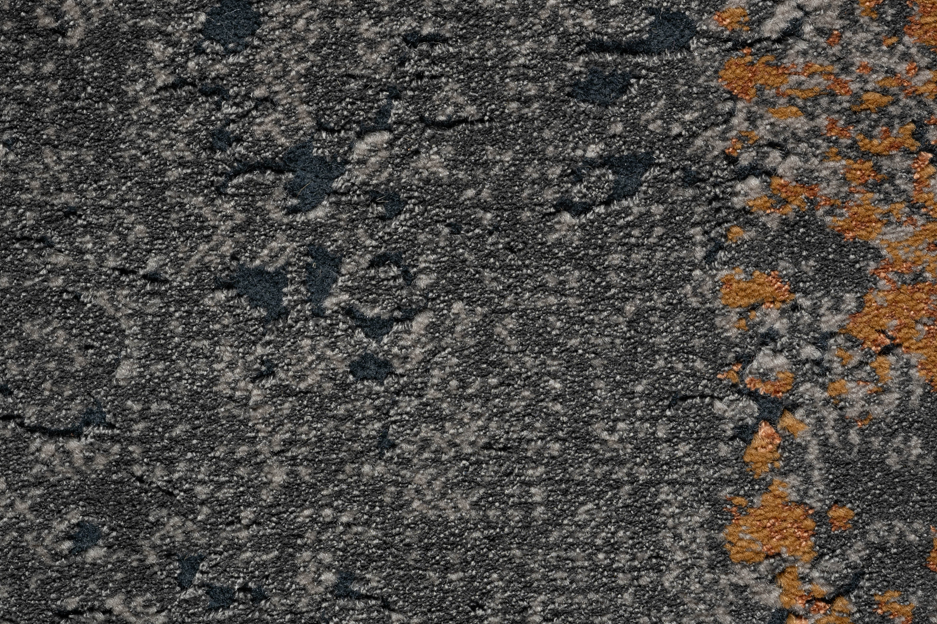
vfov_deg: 9.1
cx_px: 531
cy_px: 316
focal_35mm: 150
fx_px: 3904
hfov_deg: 13.7
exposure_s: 1/125
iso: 100
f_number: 11
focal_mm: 87
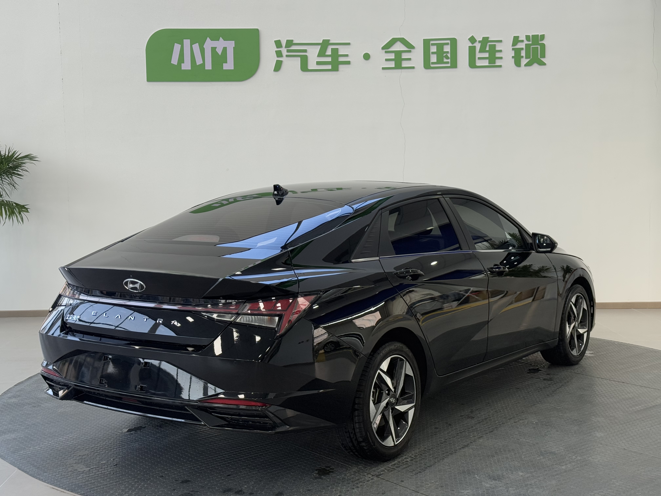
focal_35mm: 48
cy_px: 248
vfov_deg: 30.3
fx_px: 917
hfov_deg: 39.7
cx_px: 330
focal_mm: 6.76
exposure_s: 1/121
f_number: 1.78
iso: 80
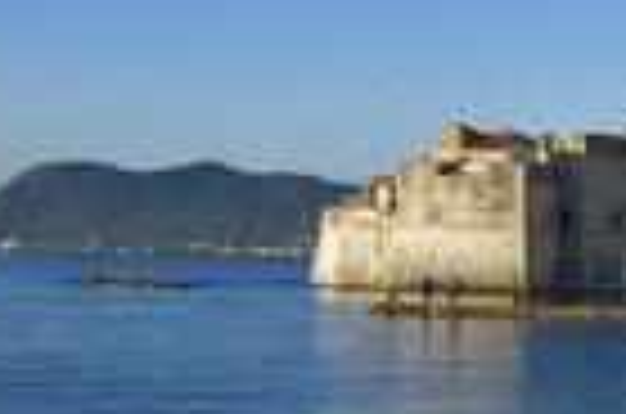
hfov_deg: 18.6
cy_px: 374
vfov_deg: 12.4
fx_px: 1891
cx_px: 522
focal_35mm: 109
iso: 200
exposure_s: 1/250
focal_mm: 36
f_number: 14
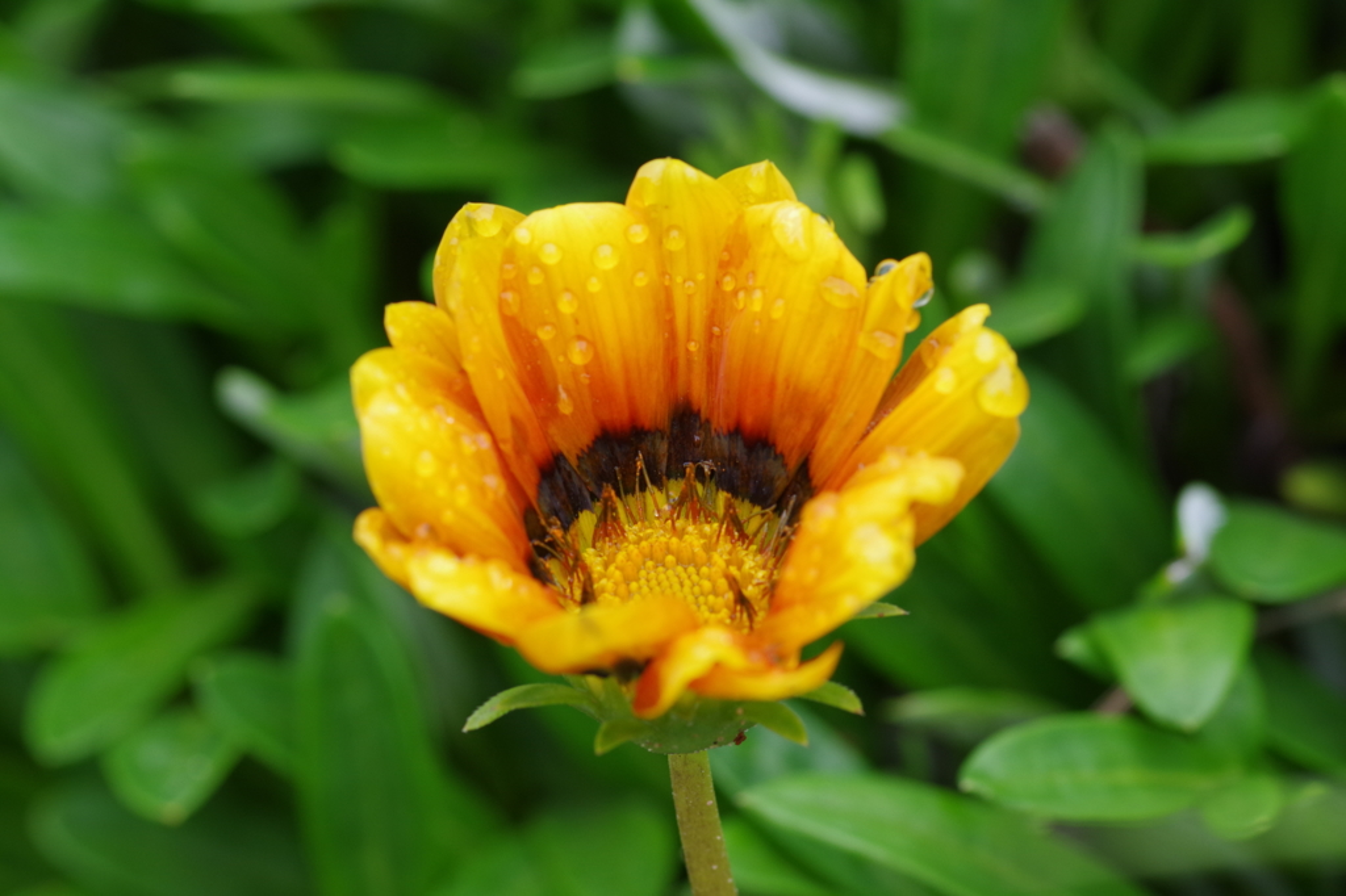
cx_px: 673
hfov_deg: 13.7
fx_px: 5606
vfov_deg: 9.1
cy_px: 448
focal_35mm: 150
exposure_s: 1/200
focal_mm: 100
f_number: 8
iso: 400
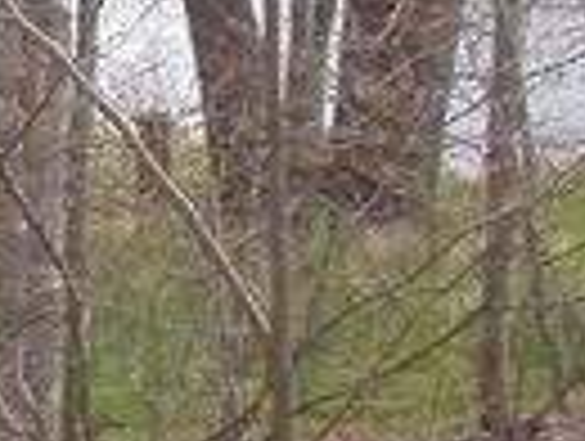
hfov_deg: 12.2
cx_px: -76
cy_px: -416
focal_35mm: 159
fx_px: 2692
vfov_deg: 8.9
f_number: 4.5
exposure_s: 1/445
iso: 100
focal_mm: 6
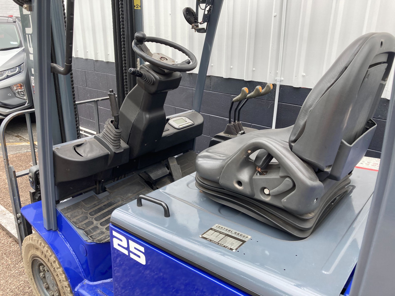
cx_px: 198
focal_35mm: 28
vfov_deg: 49.7
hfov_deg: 63.4
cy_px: 148
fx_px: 320
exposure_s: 1/185
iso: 20
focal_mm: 3.99
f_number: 1.8
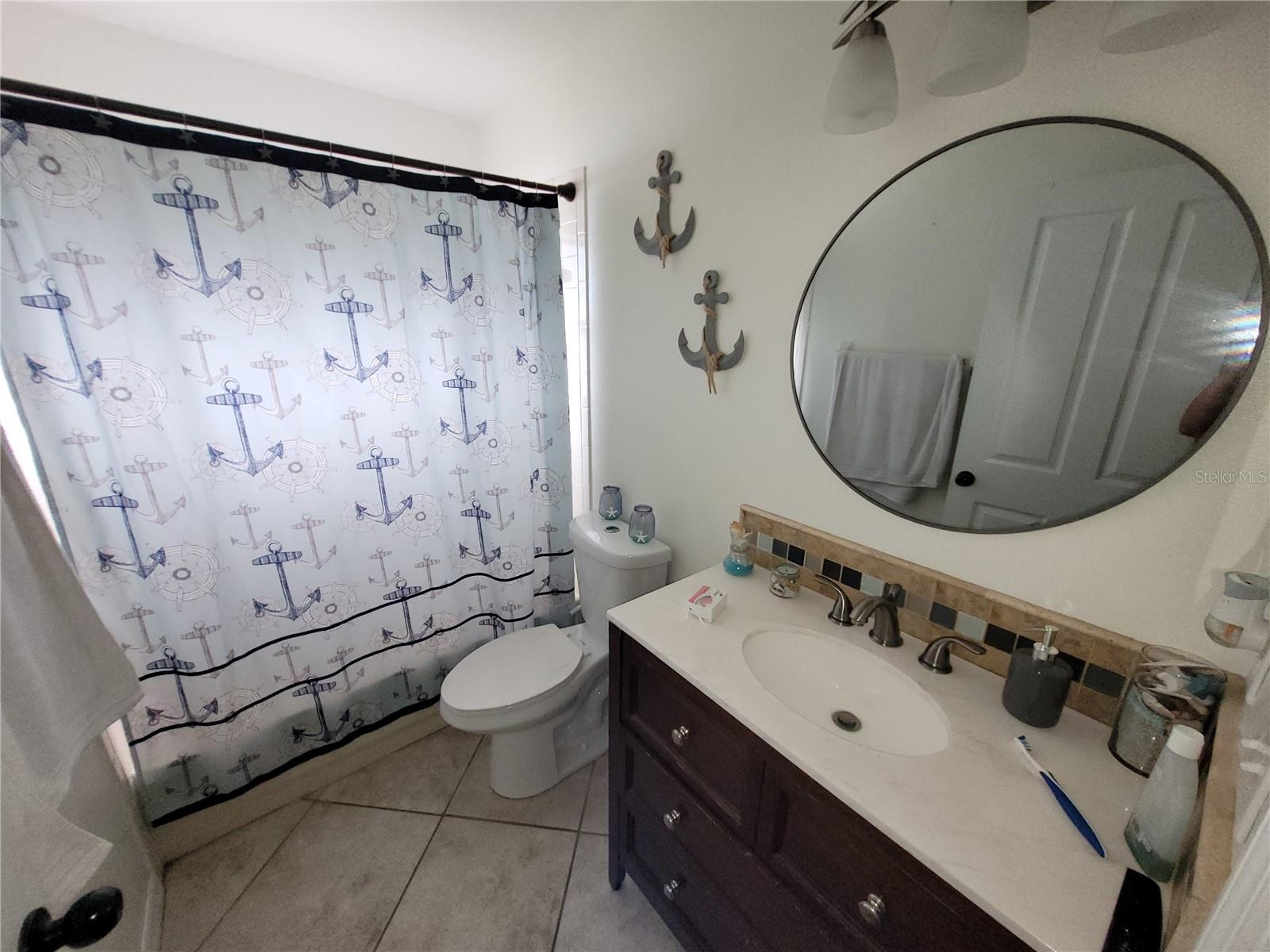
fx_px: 477
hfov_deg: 106.2
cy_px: 476
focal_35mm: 13
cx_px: 635
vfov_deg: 89.9
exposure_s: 1/60
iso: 160
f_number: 2.2
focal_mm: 1.74
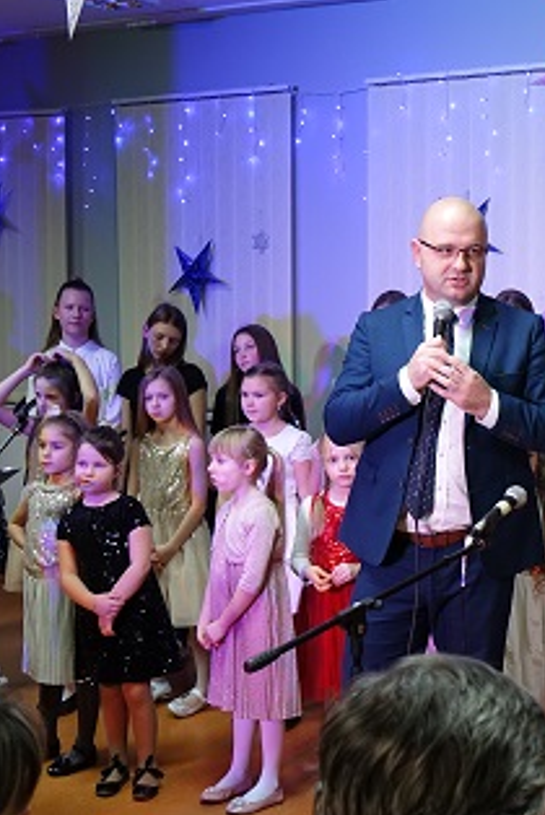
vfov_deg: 32.8
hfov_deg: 22.0
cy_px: 430
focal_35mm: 61
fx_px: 1382
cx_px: 454
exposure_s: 1/40
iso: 640
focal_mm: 12.83
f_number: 2.8
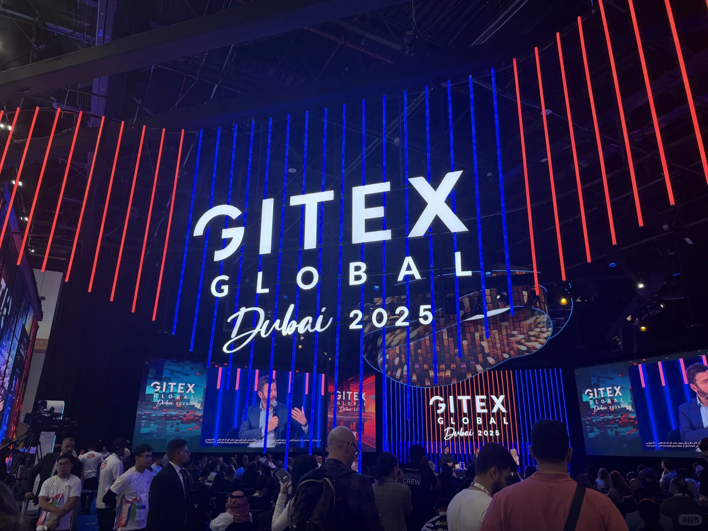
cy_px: 266
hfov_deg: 71.6
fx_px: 491
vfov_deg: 56.8
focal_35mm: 24
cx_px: 354
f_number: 1.78
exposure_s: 1/100
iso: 100
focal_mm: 6.76
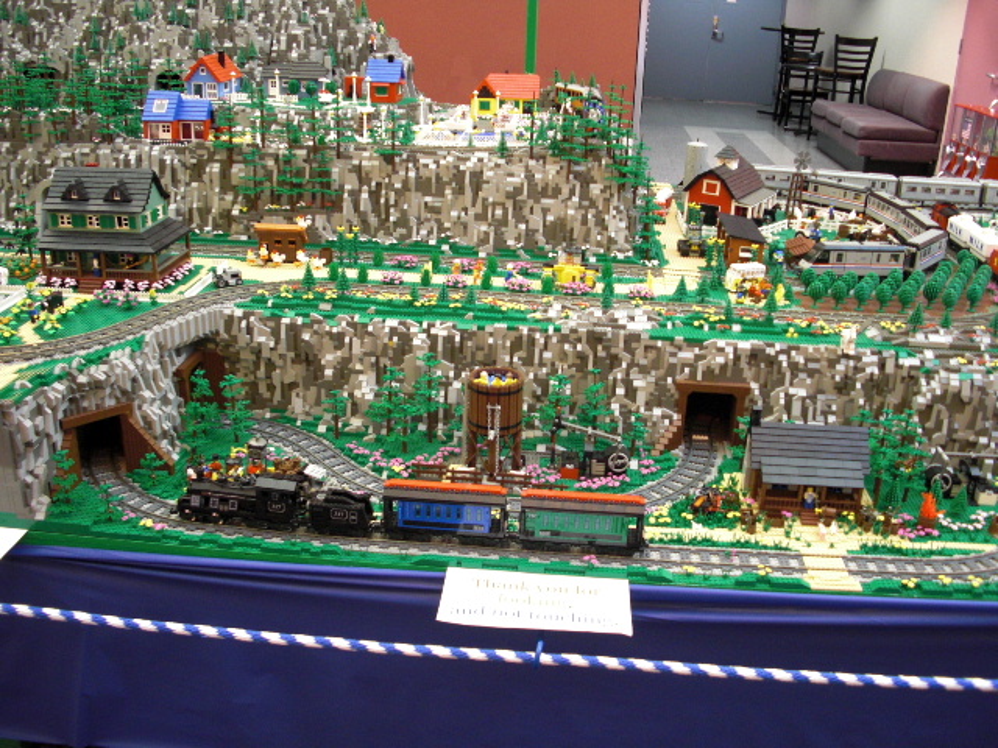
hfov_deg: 51.4
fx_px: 1038
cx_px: 499
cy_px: 374
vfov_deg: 39.7
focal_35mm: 36
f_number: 2.8
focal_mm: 6.3
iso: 200
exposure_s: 1/5
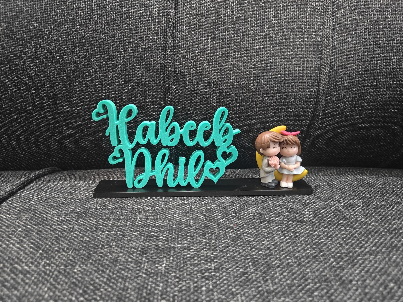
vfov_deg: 56.8
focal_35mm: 24
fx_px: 279
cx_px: 202
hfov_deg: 71.6
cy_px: 151
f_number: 1.8
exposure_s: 1/20
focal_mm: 5.59
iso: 1250
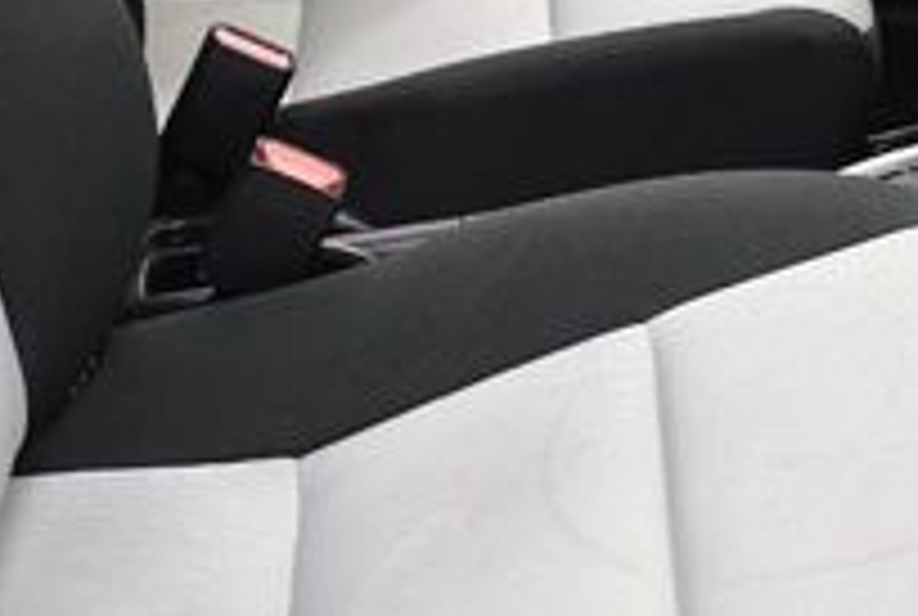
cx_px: 832
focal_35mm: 113
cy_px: -16
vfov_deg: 12.0
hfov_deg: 17.8
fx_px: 2888
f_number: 3.5
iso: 2500
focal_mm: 18
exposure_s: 1/125
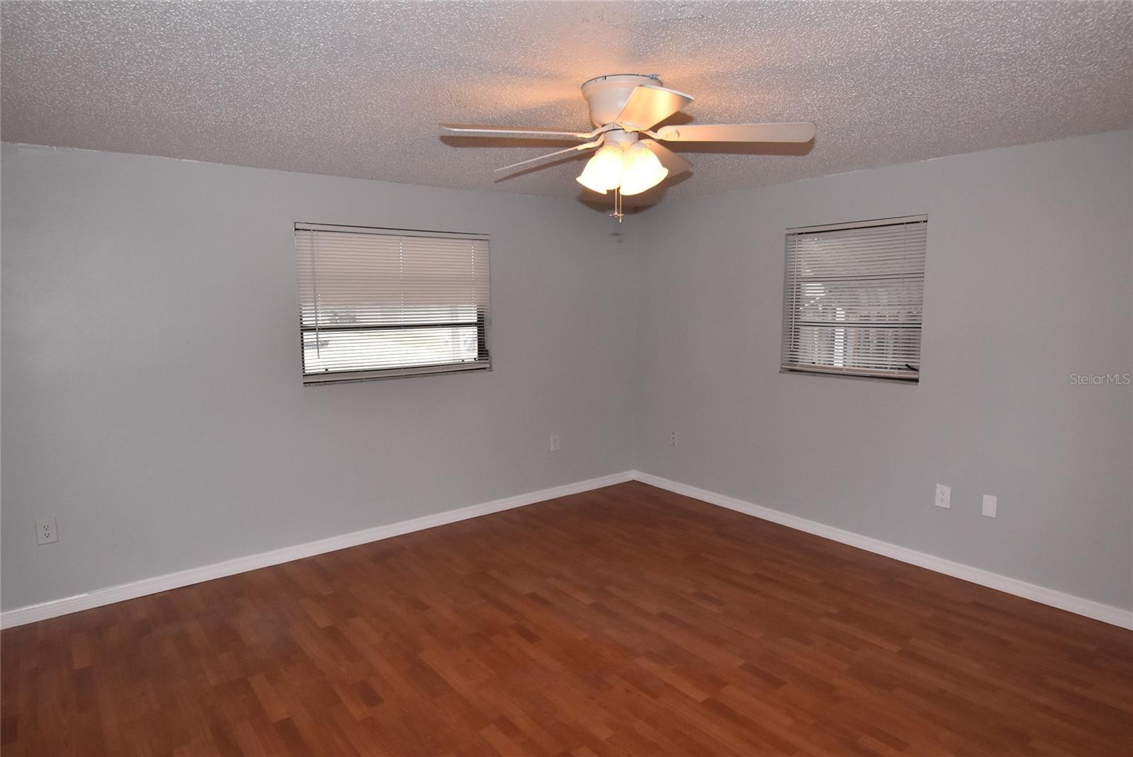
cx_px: 566
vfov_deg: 59.6
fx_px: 661
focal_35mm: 21
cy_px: 378
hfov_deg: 81.2
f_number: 8
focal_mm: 14
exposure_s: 1/160
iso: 1600
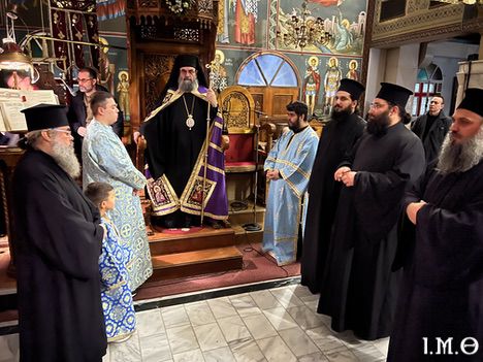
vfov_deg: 53.1
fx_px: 363
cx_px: 242
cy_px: 181
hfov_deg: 67.3
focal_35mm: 26
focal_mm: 5.7
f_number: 1.5
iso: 2500
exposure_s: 1/14
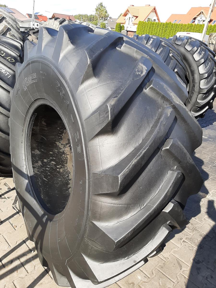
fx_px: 216
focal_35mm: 26
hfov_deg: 53.1
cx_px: 108
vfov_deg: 67.3
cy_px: 144
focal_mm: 3.93
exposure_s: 1/881
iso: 40
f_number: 1.7
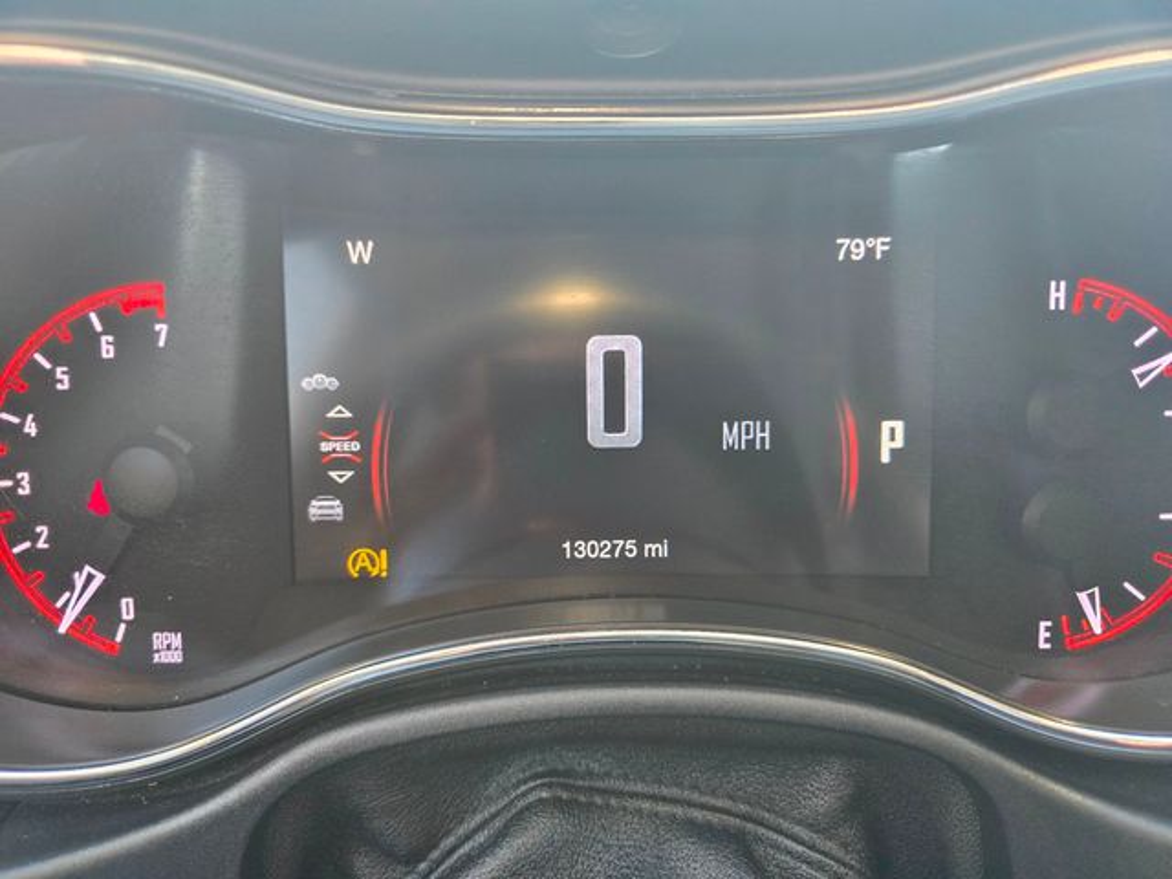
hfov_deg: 73.9
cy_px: 440
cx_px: 586
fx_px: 779
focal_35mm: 23
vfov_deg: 58.9
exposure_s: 1/120
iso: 640
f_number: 1.7
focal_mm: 6.3
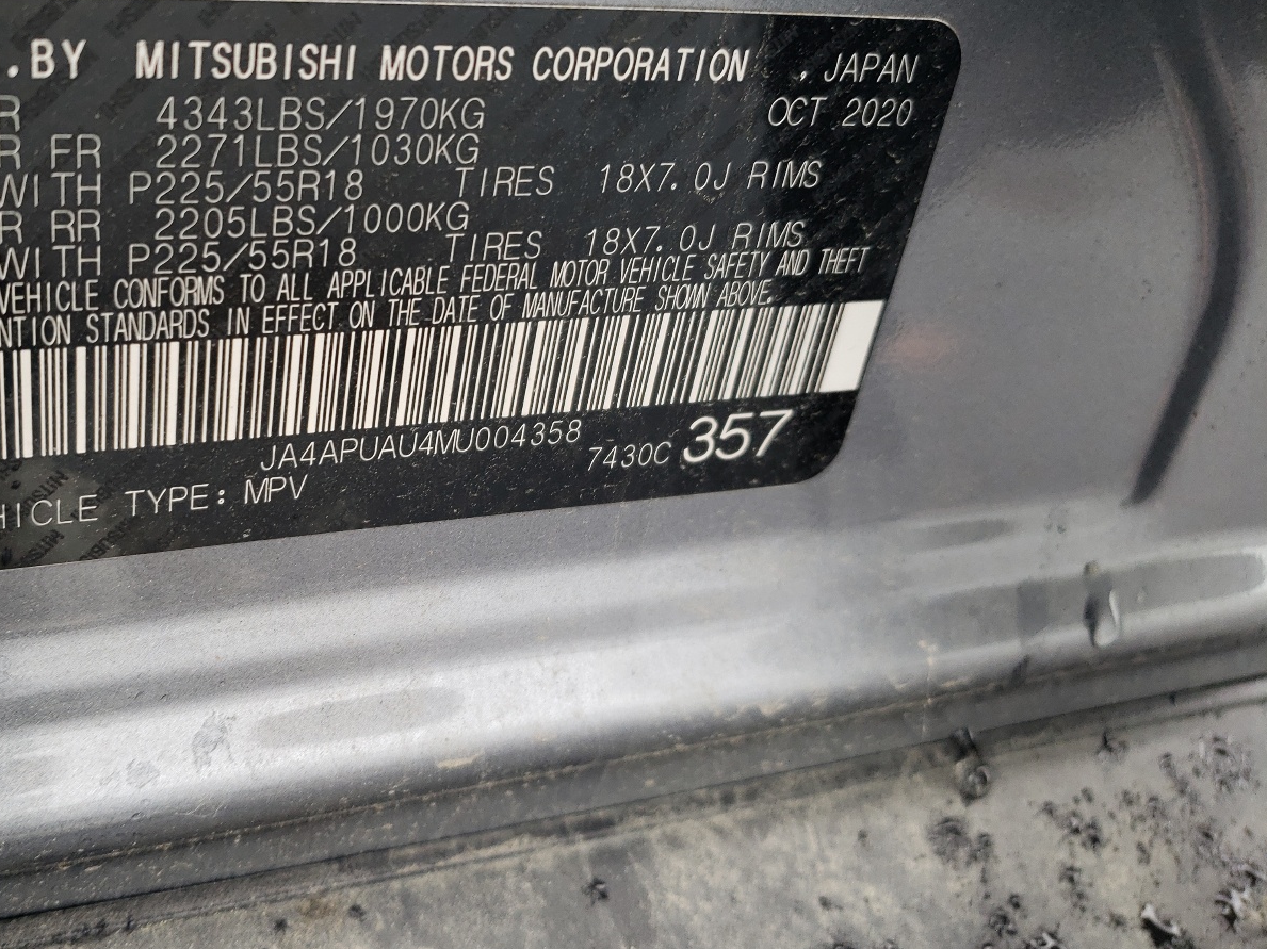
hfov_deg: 51.6
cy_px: 389
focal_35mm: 35
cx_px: 421
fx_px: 1281
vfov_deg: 40.5
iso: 51
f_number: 1.5
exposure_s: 1/120
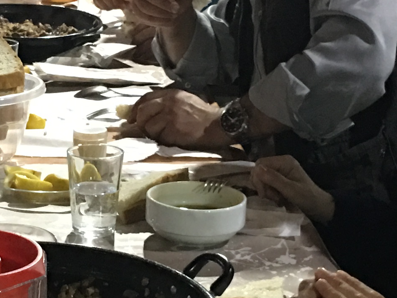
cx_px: 85
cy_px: 137
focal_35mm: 124
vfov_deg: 11.9
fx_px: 1422
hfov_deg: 15.8
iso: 125
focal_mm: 4.15
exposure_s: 1/4
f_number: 2.2
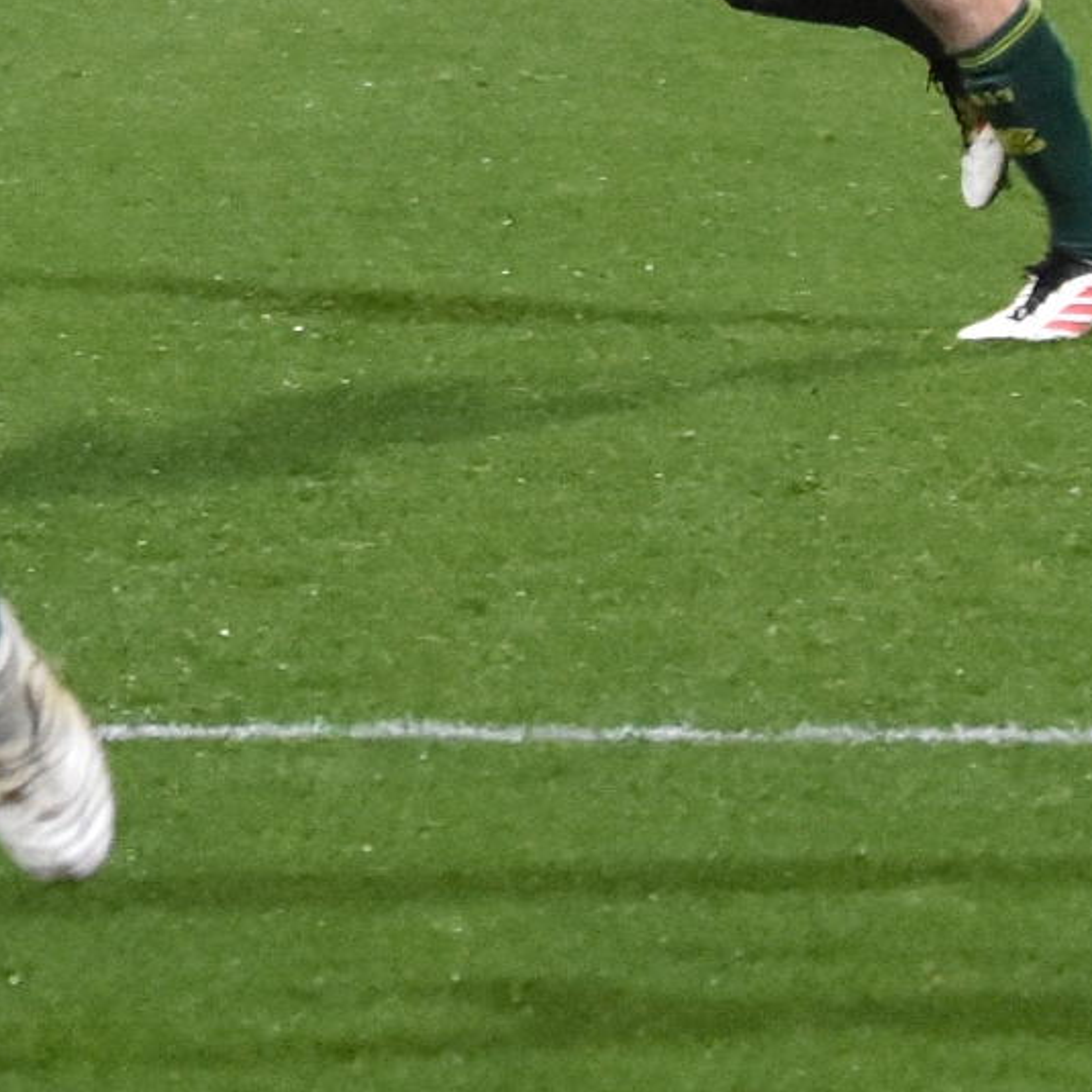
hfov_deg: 5.4
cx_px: -641
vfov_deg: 5.5
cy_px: 0
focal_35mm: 320
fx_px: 11421
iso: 2500
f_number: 2.8
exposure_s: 1/640
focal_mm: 70
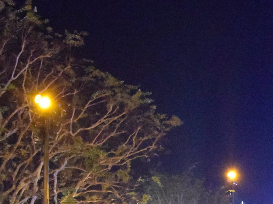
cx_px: 395
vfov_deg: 15.9
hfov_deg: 19.4
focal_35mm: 90
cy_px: 229
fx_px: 710
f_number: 4.5
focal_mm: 18
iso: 12800
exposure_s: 1/25
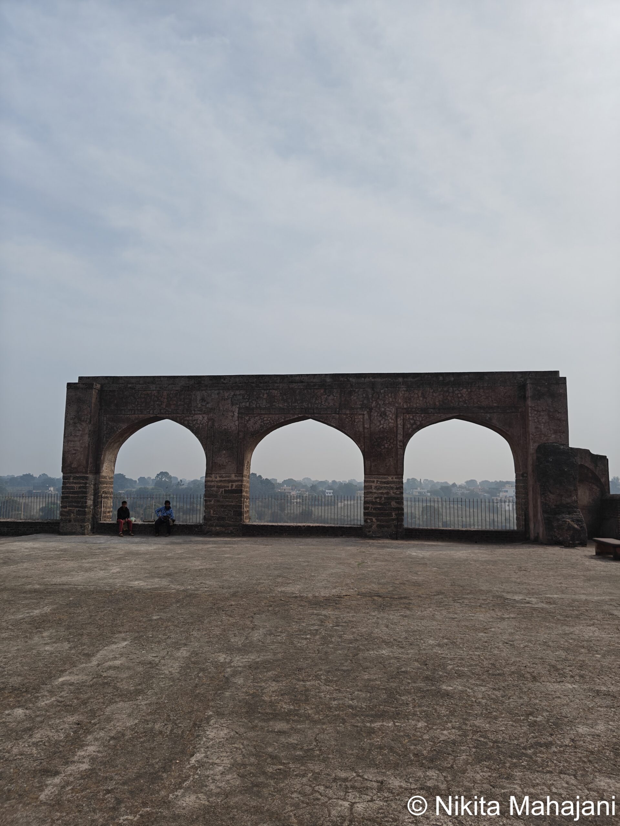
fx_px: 573
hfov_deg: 56.8
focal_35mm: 24
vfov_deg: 71.6
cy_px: 413
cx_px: 310
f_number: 1.8
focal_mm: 5.59
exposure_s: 1/7774
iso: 64
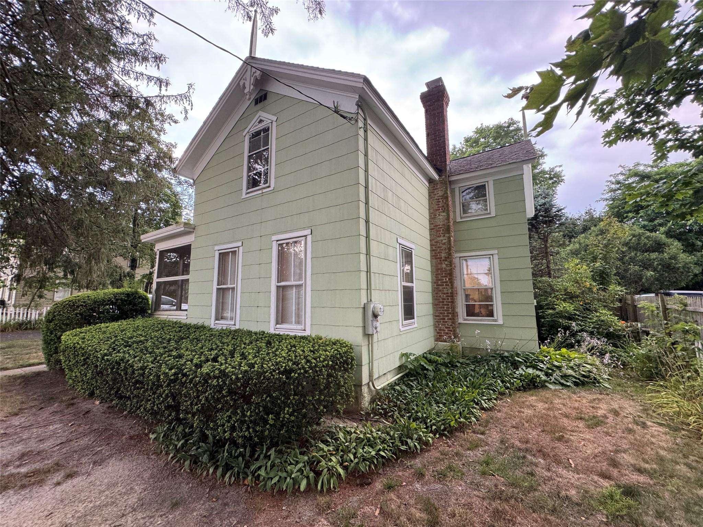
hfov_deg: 102.1
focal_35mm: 14
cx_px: 352
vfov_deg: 85.7
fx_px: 284
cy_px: 264
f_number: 2.2
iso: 200
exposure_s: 1/99
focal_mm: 2.22
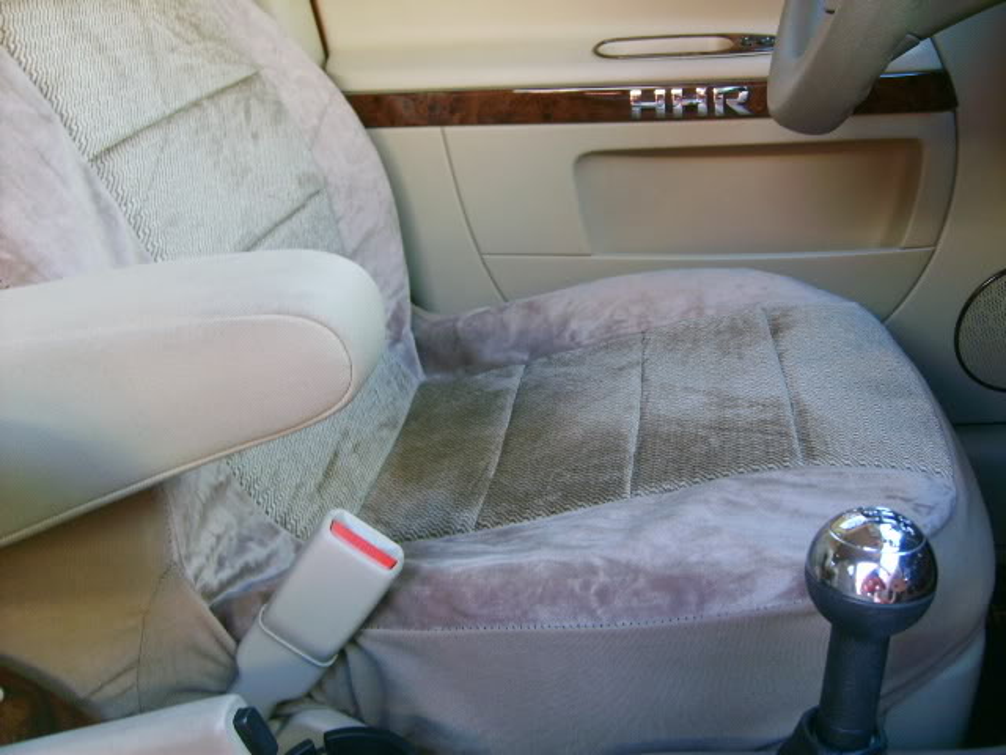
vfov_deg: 40.7
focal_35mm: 35
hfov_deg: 52.6
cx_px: 503
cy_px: 378
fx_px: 1017
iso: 139
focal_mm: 5.8
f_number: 2.8
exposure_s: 1/20
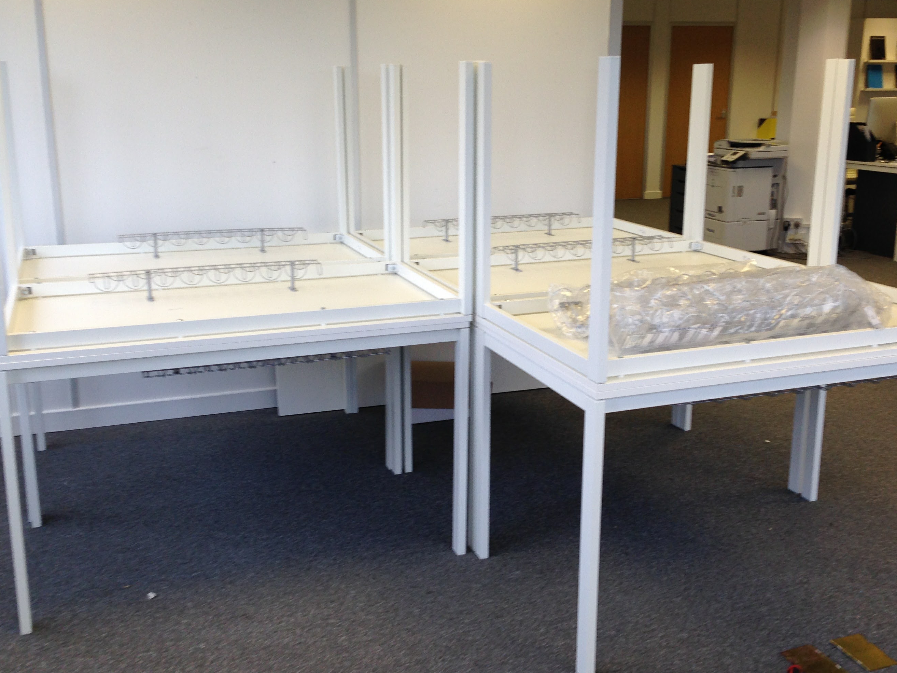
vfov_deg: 35.1
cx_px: 483
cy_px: 332
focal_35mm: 41
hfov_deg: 45.7
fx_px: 1062
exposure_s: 1/60
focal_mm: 4.12
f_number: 2.4
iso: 50
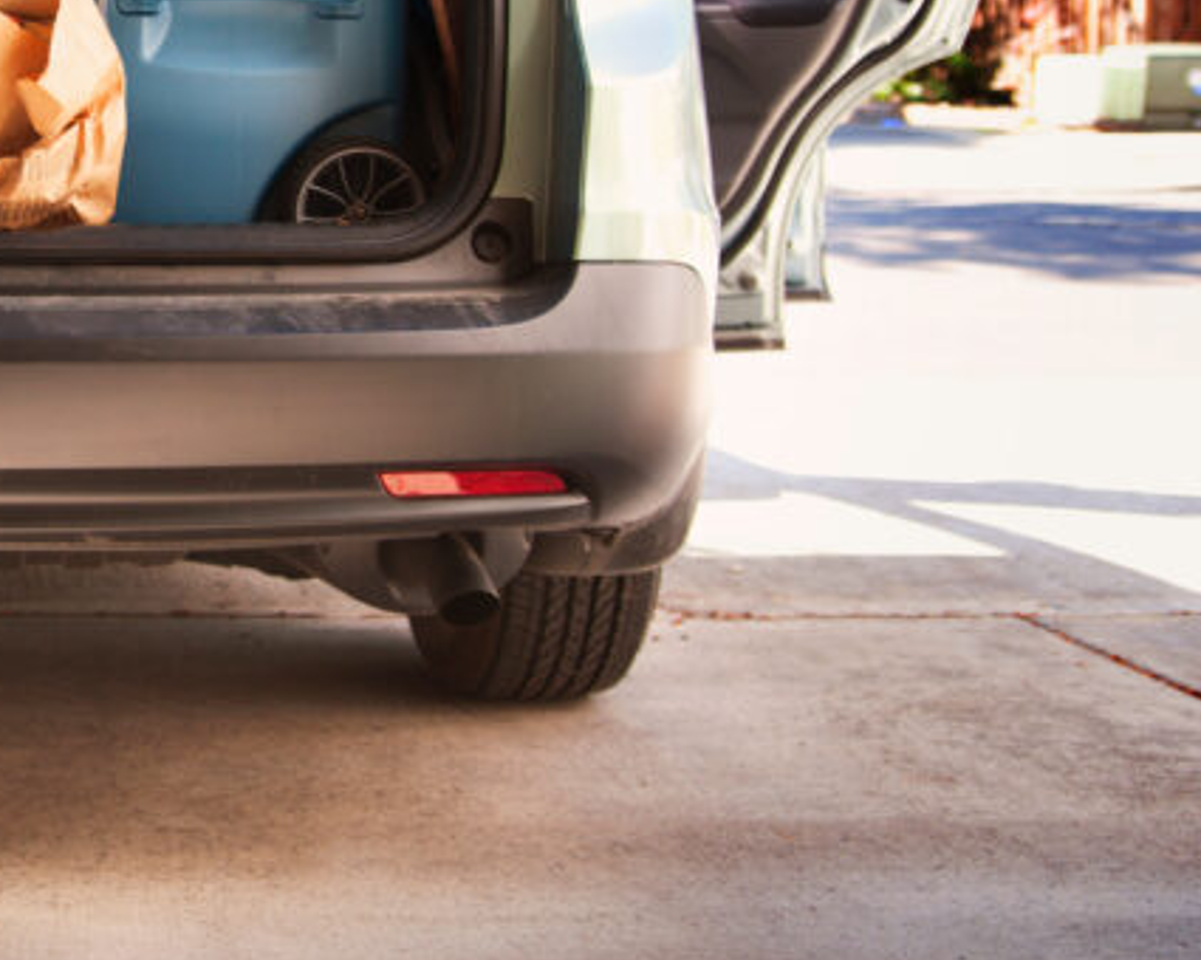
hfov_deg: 25.4
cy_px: 80
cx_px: -88
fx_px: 2488
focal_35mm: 70
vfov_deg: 21.3
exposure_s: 1/200
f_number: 3.2
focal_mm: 31
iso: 200
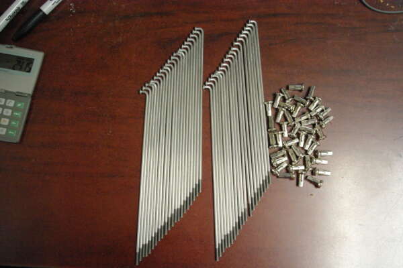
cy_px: 134
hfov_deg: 60.3
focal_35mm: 31
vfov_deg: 42.3
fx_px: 347
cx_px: 202
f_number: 4.5
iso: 1600
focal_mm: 21.25
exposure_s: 1/20
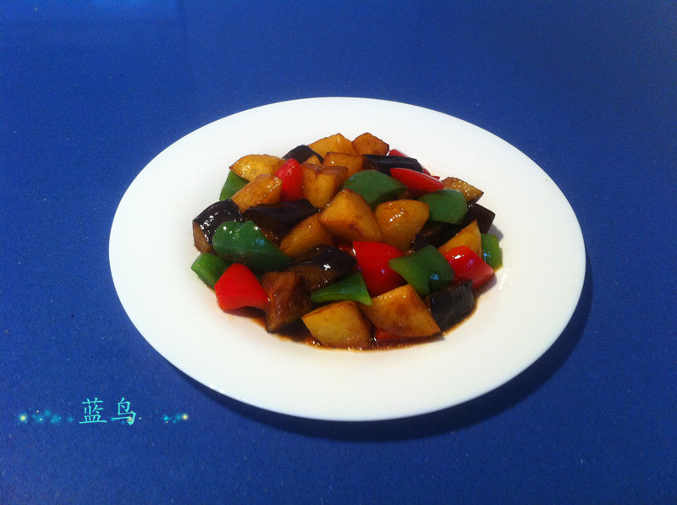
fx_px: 683
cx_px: 338
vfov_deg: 40.6
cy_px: 252
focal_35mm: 35
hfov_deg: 52.7
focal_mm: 3.85
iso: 160
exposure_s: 1/17
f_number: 2.8
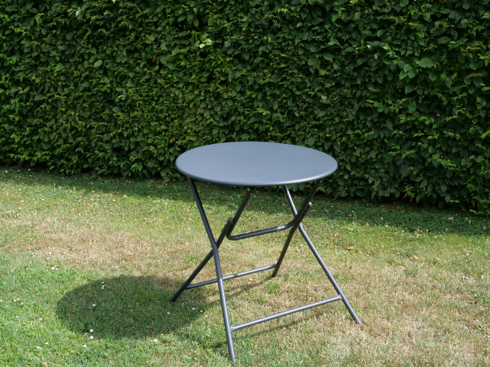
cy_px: 184
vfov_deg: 30.3
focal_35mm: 48
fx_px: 679
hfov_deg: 39.7
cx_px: 245
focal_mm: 24
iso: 320
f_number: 16
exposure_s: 1/60
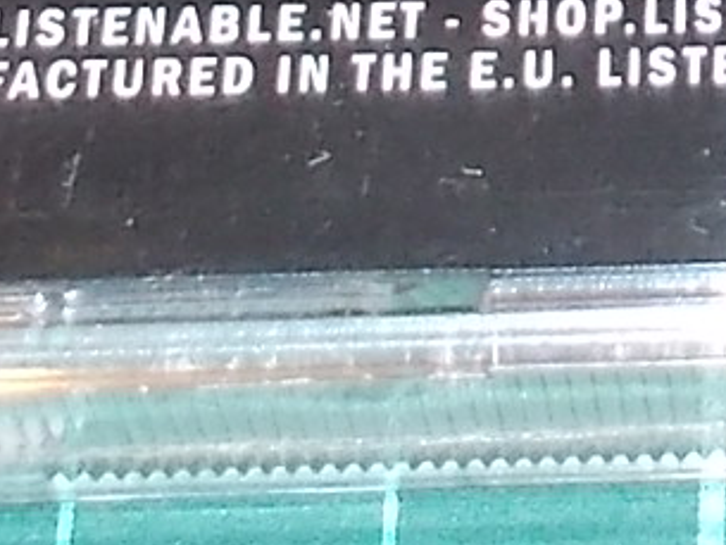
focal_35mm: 216
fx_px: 4532
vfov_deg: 6.6
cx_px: 1181
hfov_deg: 8.9
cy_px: -745
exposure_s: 1/30
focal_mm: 4.1
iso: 200
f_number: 3.3
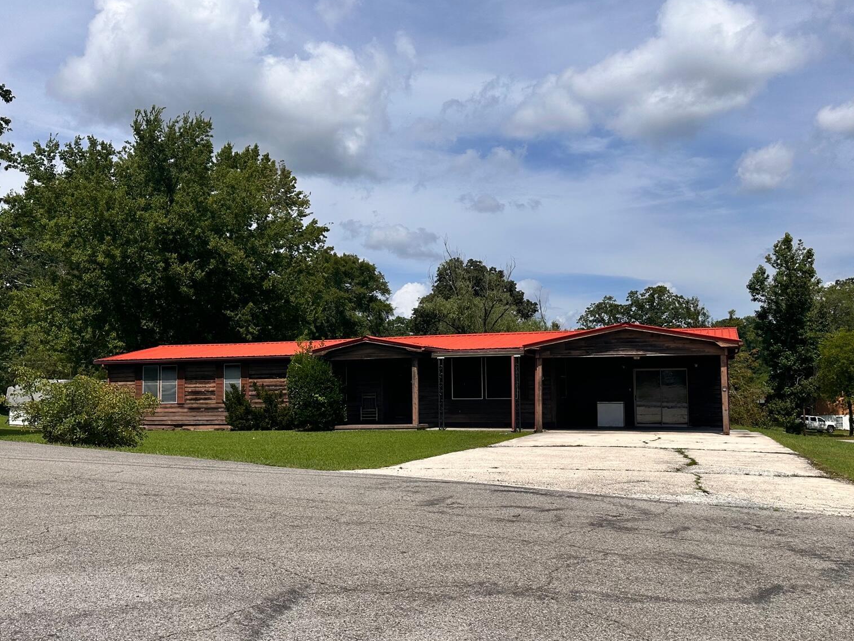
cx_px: 460
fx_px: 789
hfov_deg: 56.7
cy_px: 351
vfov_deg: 44.1
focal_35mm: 32
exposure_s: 1/9709
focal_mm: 6.86
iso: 80
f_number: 1.78
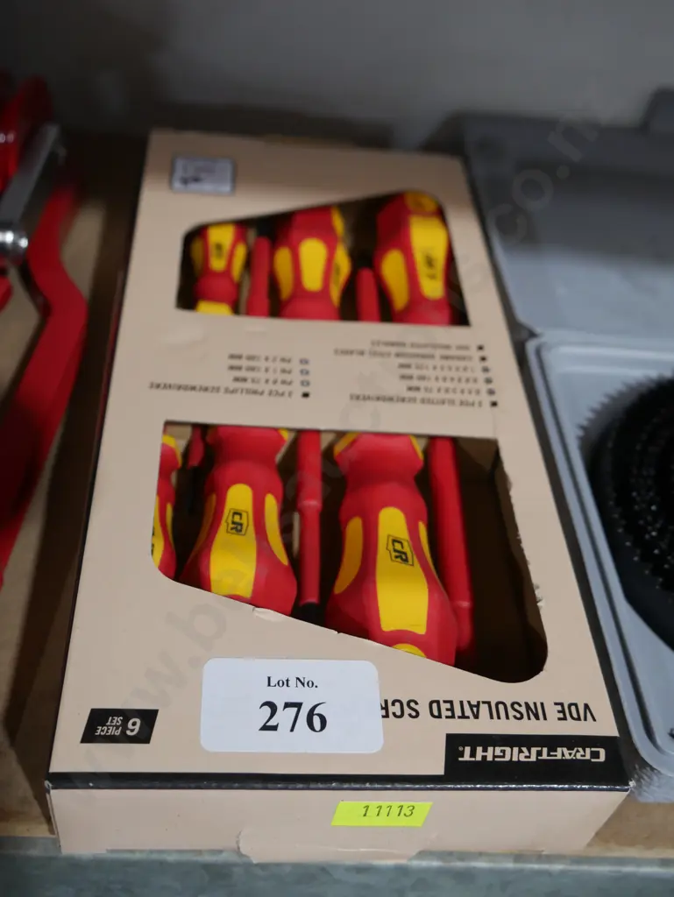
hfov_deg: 39.7
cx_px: 337
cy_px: 448
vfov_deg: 51.3
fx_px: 934
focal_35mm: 36
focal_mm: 18
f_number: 4
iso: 1000
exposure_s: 1/60
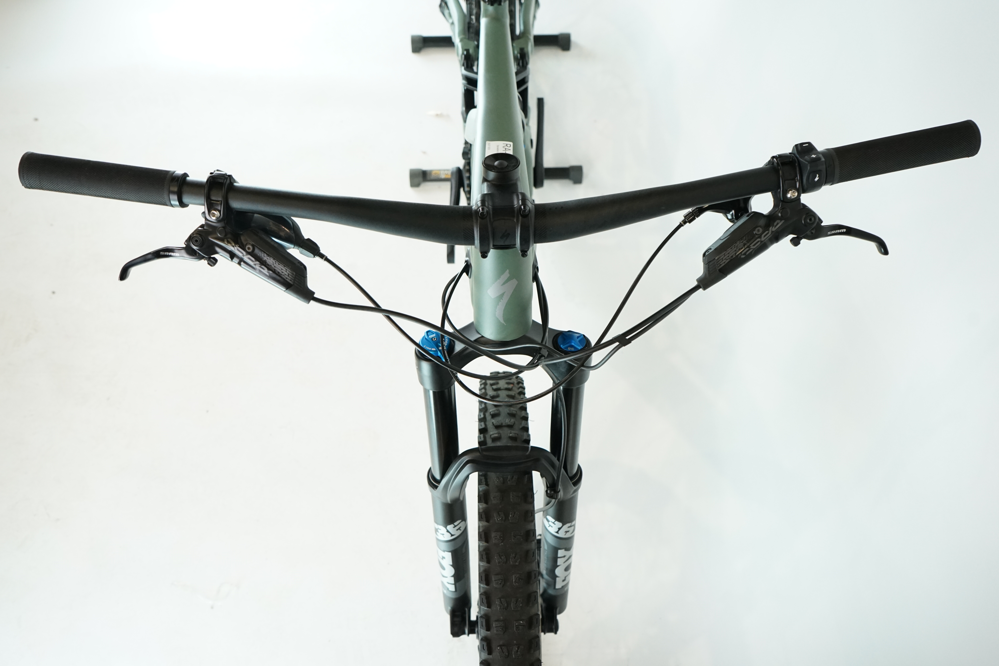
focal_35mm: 29
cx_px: 500
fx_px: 805
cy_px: 333
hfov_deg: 63.7
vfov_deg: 45.0
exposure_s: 1/200
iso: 2000
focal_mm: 29
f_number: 5.6
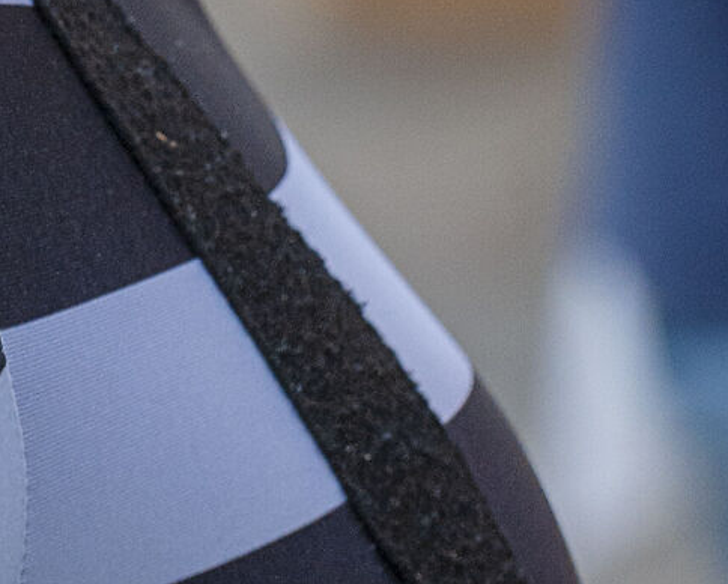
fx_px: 11623
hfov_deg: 3.6
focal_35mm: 539
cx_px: -461
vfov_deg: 2.9
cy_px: -703
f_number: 9
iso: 1250
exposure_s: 1/60
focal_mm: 116
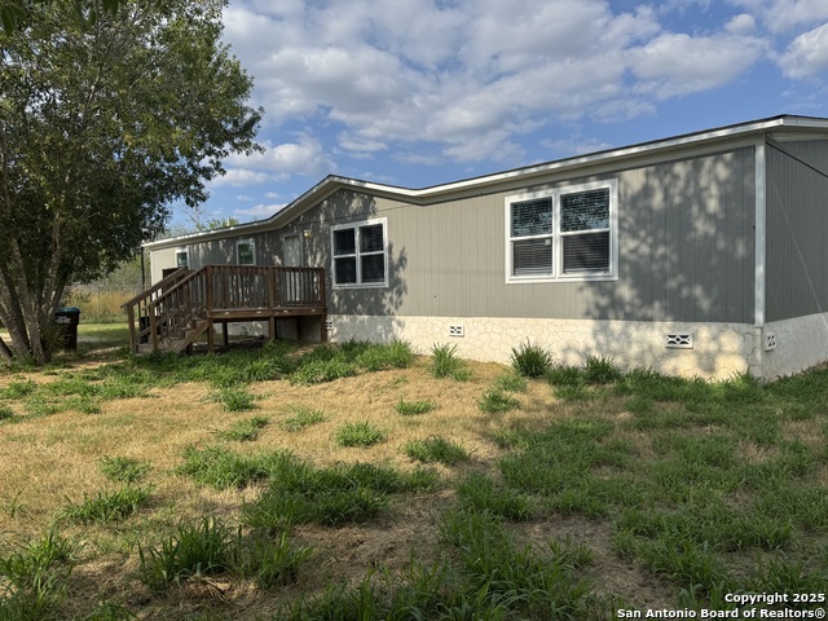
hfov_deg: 71.6
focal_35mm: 24
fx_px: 574
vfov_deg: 56.8
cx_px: 414
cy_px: 310
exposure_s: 1/4950
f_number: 1.78
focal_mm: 6.76
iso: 80
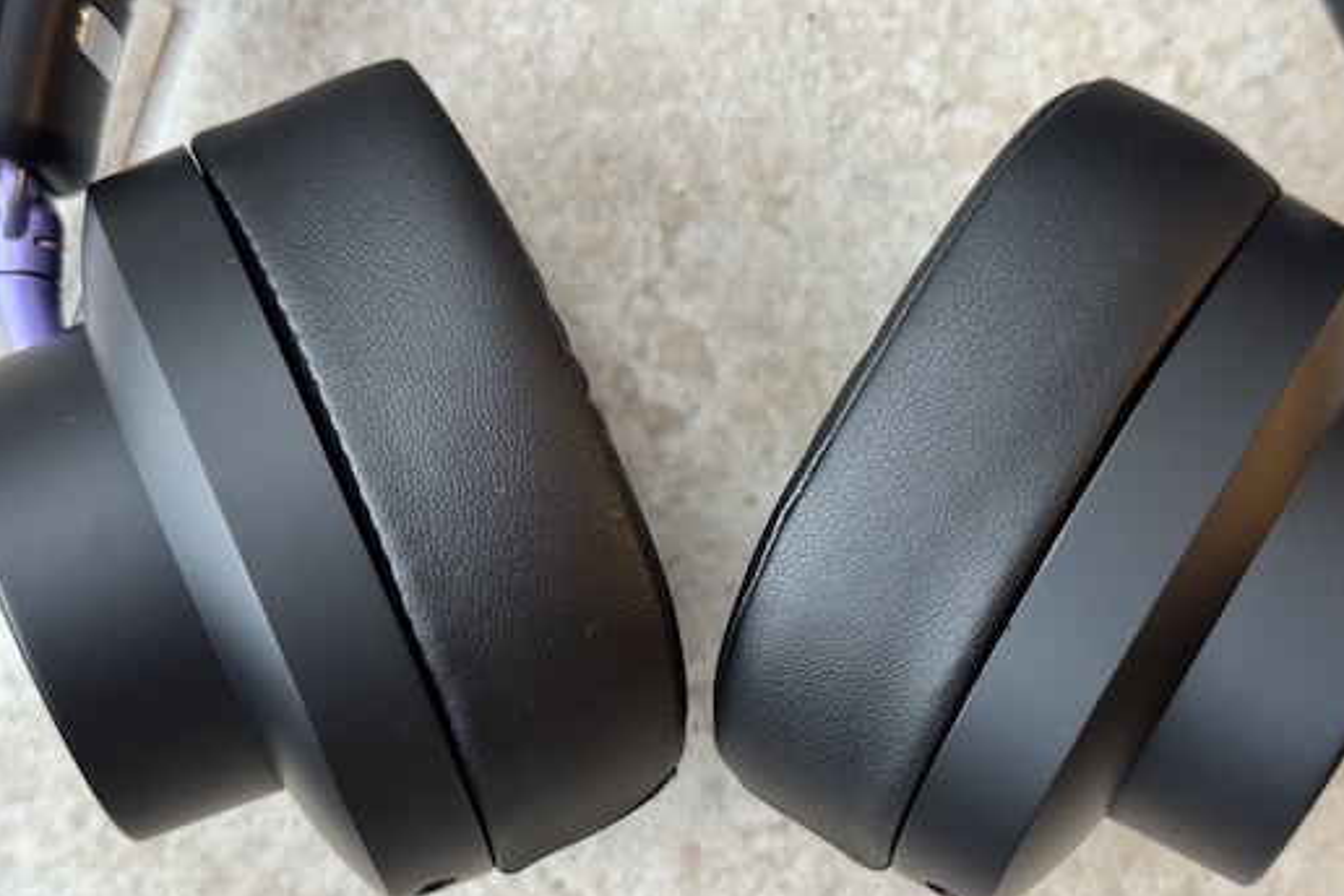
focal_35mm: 58
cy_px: 537
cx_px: 732
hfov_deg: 34.5
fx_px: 2165
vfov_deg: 23.3
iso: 250
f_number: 1.78
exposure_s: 1/50
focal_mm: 6.76
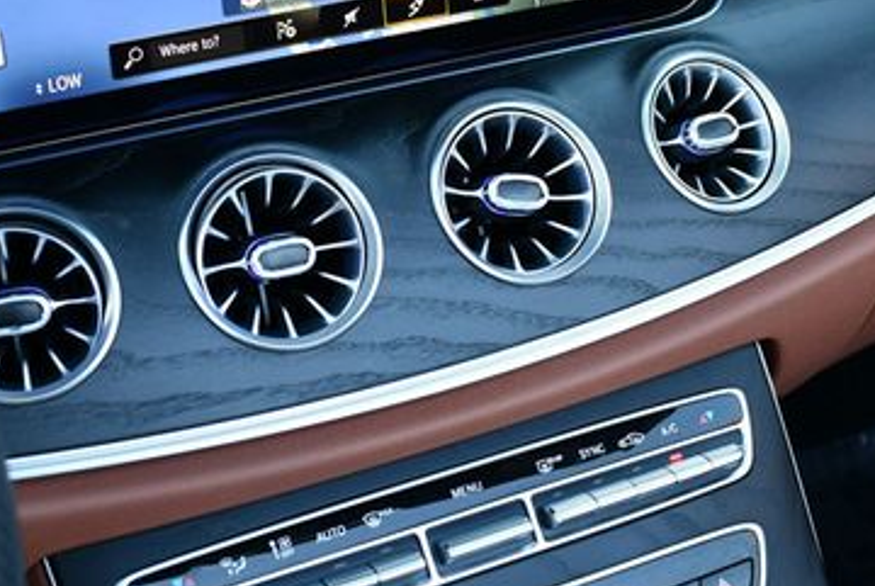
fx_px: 1557
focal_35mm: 64
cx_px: 357
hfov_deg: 31.3
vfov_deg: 21.1
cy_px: 153
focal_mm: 18
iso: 720
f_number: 3.5
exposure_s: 1/250
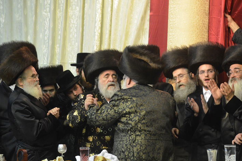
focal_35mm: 205
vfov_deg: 6.7
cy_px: 90
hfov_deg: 10.1
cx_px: 109
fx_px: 1375
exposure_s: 1/125
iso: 3200
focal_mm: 120
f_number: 4.8
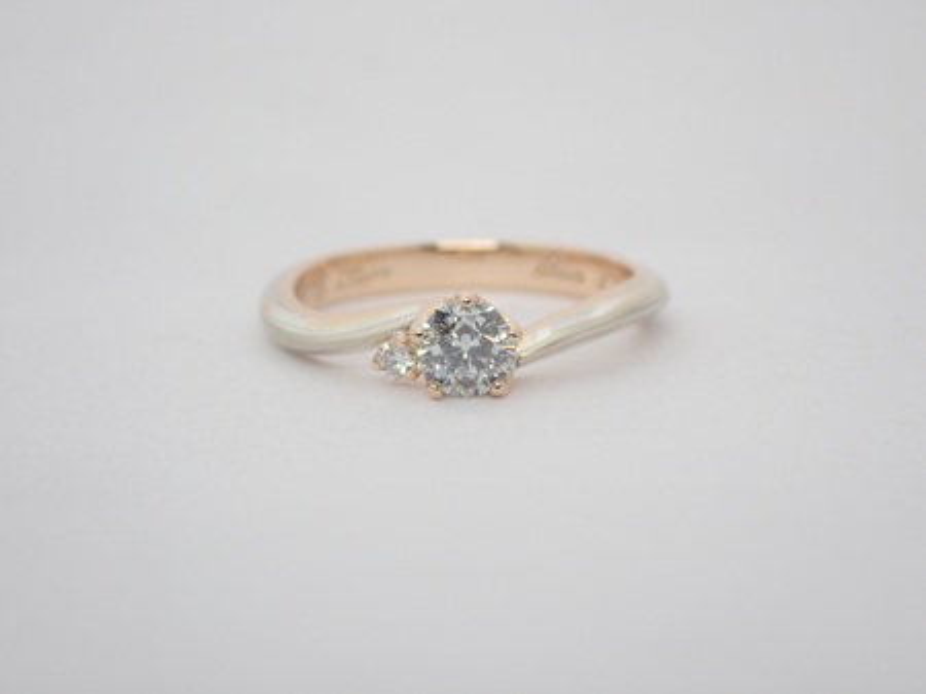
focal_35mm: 82
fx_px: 2192
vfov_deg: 18.0
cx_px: 463
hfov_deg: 23.8
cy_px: 347
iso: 200
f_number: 4.3
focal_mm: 14.62
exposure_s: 1/125
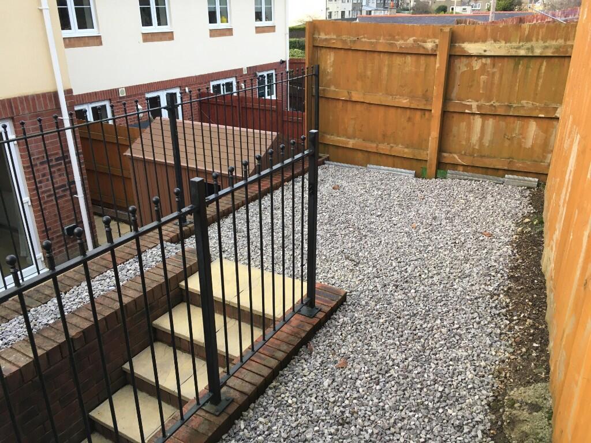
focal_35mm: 29
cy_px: 222
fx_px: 495
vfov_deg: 48.2
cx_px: 296
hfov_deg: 61.7
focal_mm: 4.15
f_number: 2.2
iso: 25
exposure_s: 1/40
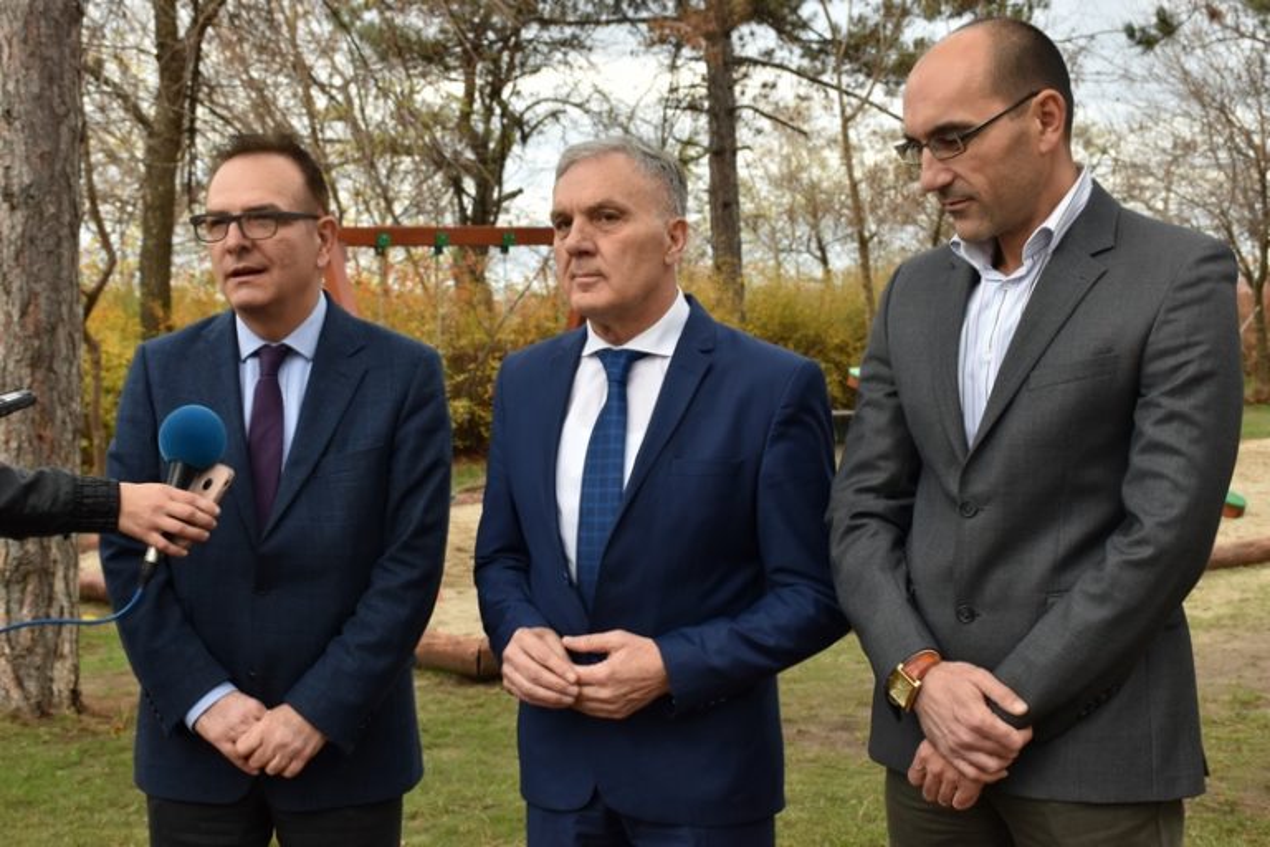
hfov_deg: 37.9
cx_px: 635
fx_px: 1852
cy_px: 424
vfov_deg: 25.8
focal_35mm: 52
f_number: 7.1
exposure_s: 1/160
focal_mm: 35
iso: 320
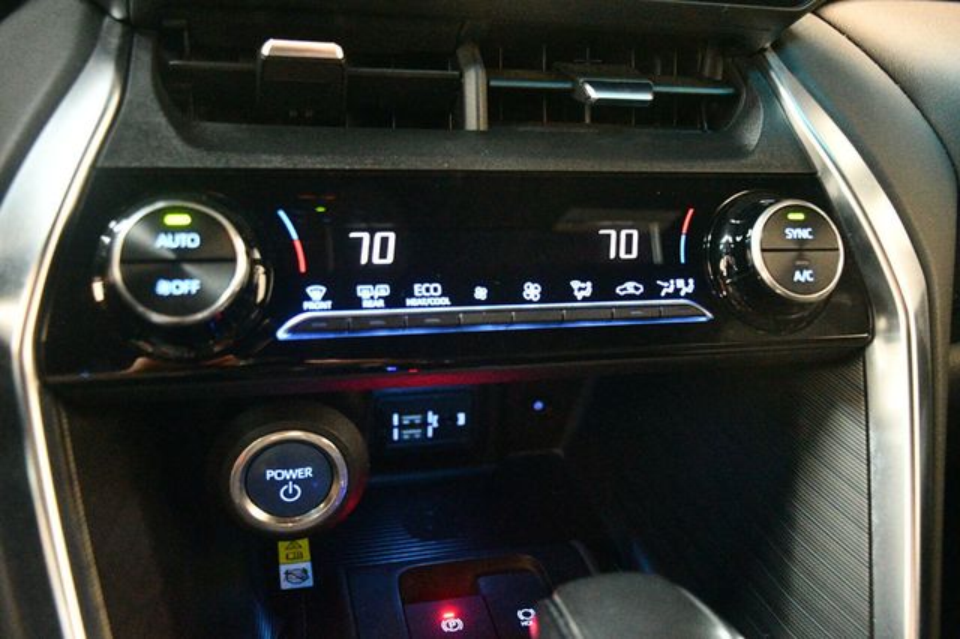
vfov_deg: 39.9
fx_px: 880
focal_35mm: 33
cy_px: 320
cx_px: 480
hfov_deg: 57.2
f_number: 3.5
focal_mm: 22
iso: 12800
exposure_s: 1/30
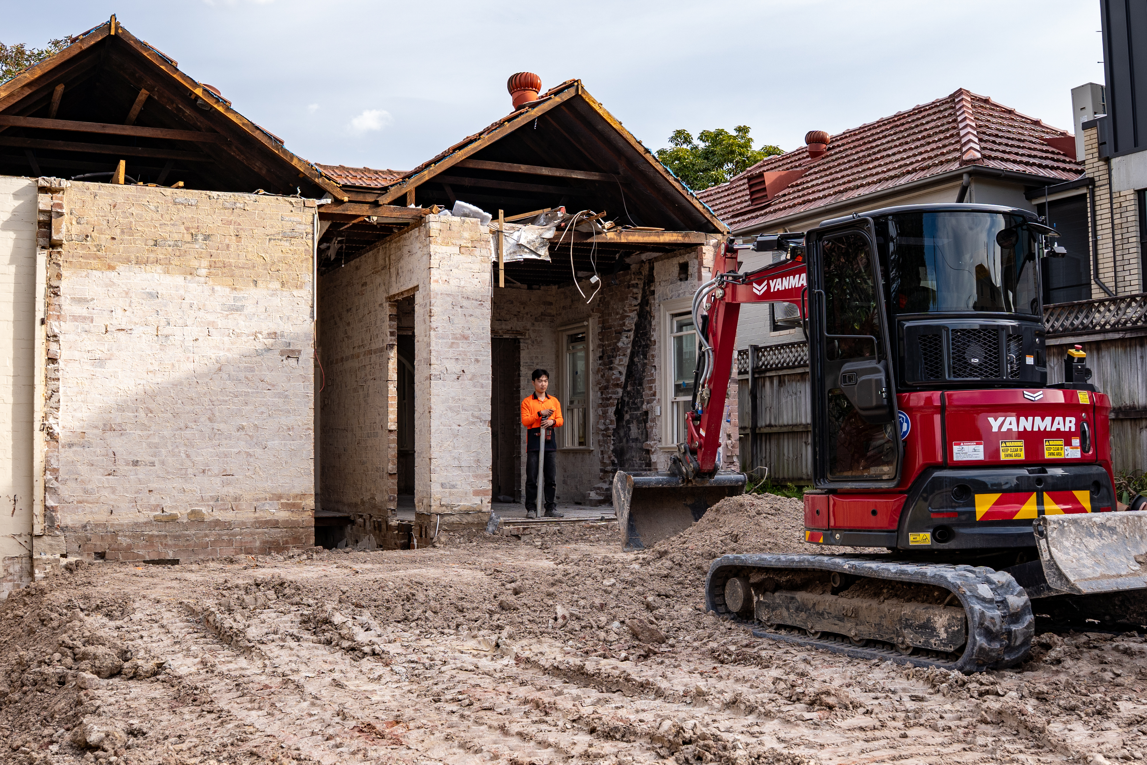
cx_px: 574
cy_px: 382
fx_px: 1147
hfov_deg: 53.1
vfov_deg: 36.9
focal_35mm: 36
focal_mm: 24
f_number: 5
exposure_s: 1/400
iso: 200
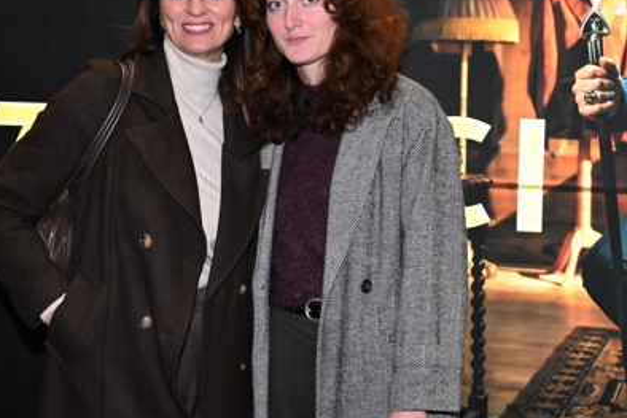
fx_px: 1342
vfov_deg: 17.7
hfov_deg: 25.9
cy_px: 189
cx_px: 490
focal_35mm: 77
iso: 3200
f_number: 5.6
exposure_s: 1/125
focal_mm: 44
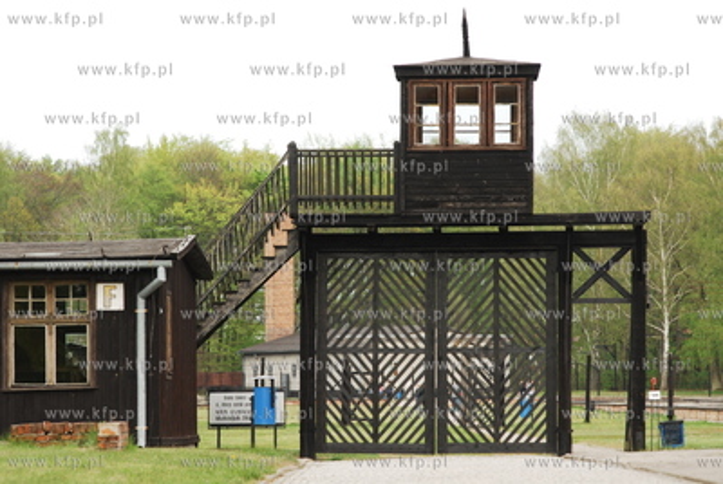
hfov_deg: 8.1
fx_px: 5129
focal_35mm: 255
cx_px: 362
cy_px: 242
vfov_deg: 5.4
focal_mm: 170
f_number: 6.3
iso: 200
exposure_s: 1/160
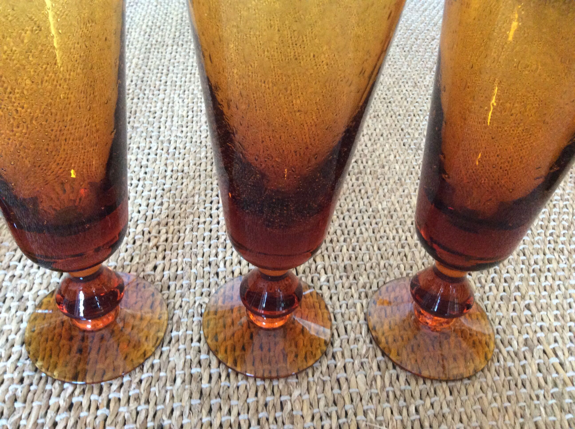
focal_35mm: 32
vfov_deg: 44.1
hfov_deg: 56.9
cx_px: 288
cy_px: 214
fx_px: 531
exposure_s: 1/20
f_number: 2.4
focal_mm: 3.3
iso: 250
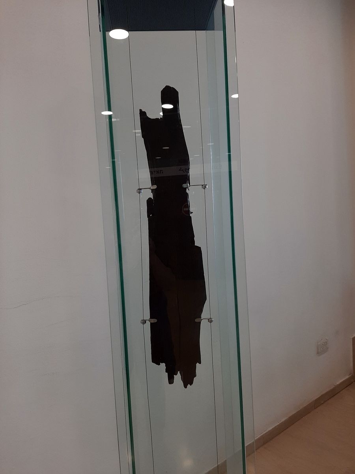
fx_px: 356
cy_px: 237
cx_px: 178
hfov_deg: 53.1
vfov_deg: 67.3
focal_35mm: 26
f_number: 1.7
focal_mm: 3.93
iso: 80
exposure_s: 1/100
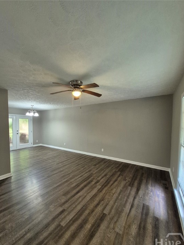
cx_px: 92
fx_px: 99
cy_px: 132
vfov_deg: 101.9
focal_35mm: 14
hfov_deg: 85.7
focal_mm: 1.74
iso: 400
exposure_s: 1/60
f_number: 2.2
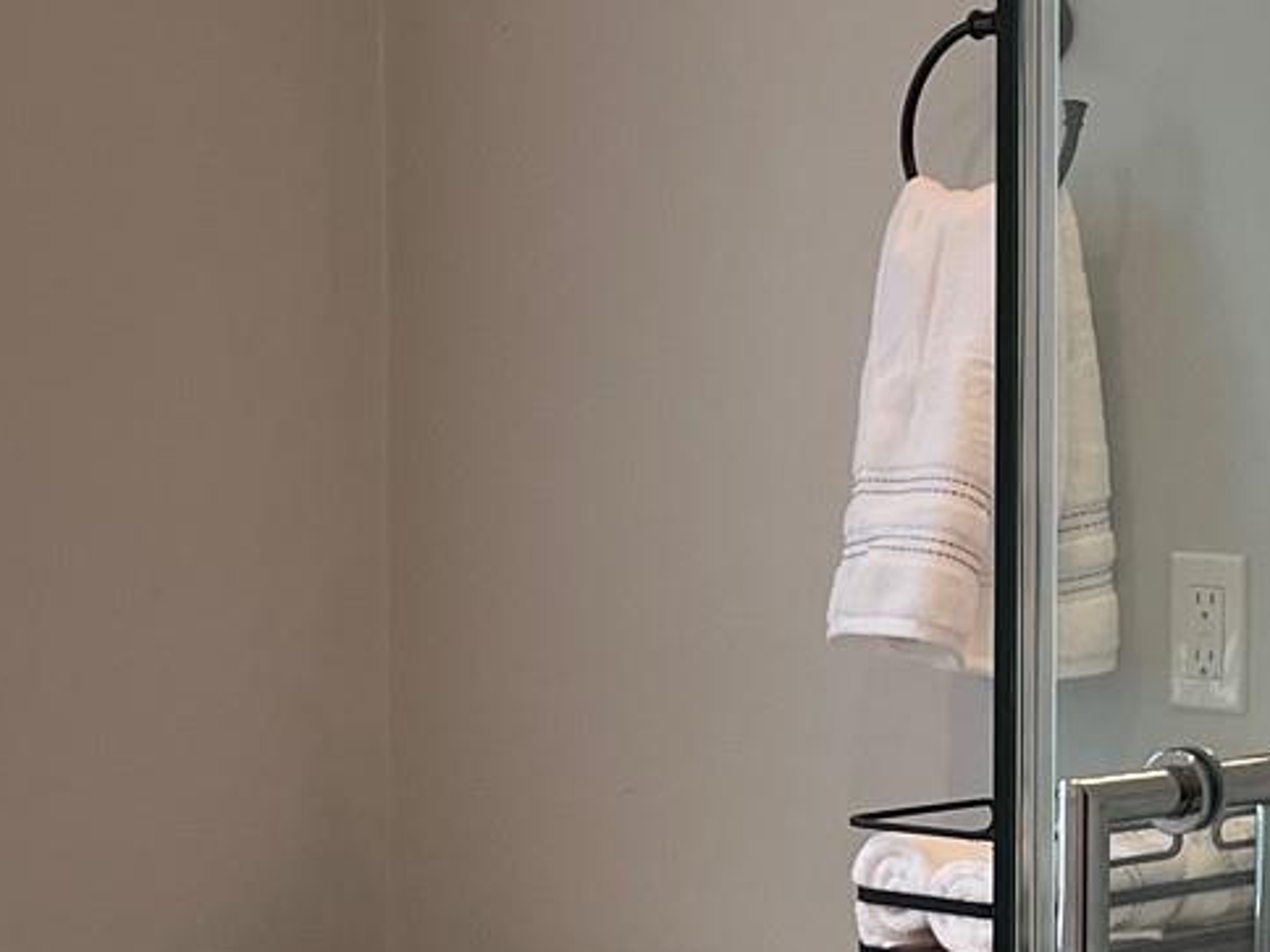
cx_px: 1162
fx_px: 4036
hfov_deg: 17.6
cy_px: 650
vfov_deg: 13.4
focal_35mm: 110
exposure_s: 1/120
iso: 64
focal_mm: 4.2
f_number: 1.6
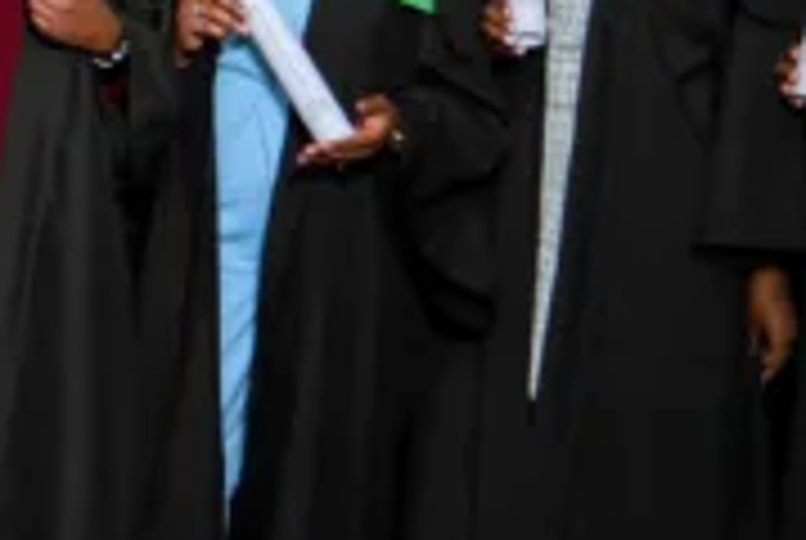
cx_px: -842
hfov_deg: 12.9
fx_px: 3072
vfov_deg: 9.8
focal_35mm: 137
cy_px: -250
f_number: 4
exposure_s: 1/125
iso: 800
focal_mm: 24
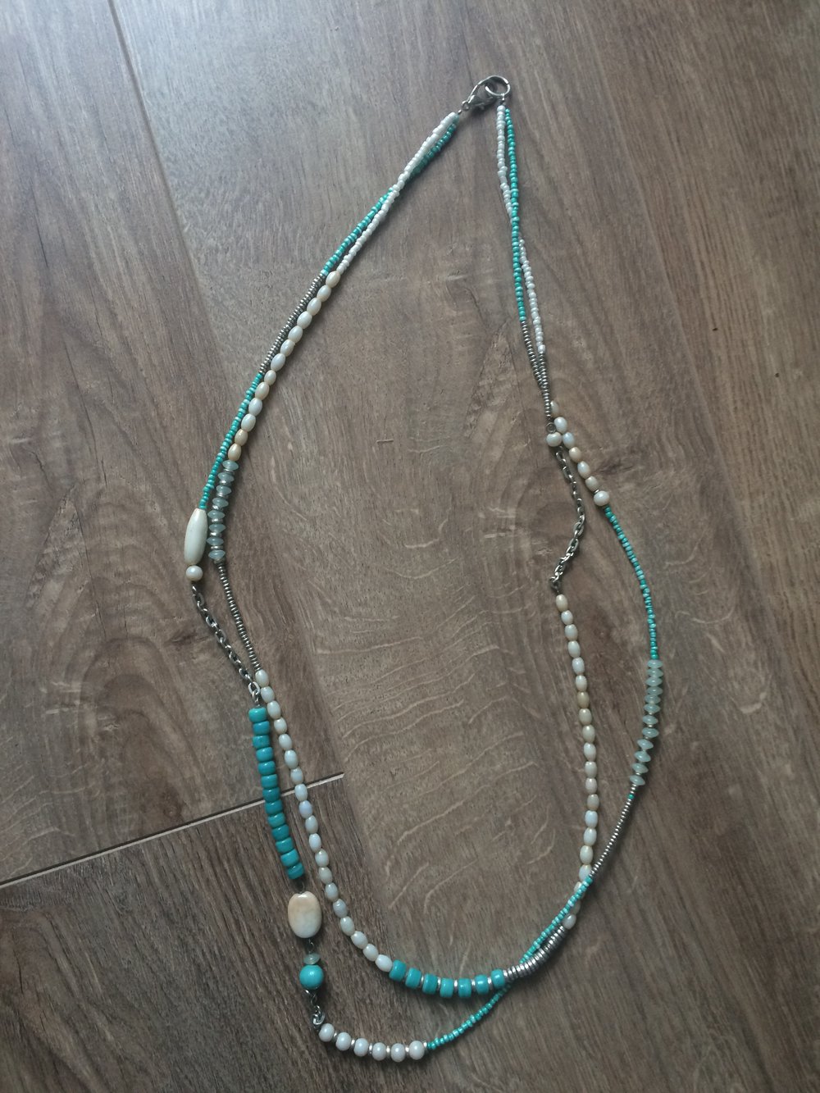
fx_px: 916
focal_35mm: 29
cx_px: 410
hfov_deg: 48.2
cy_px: 546
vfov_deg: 61.7
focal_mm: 4.15
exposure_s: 1/33
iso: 125
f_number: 2.2
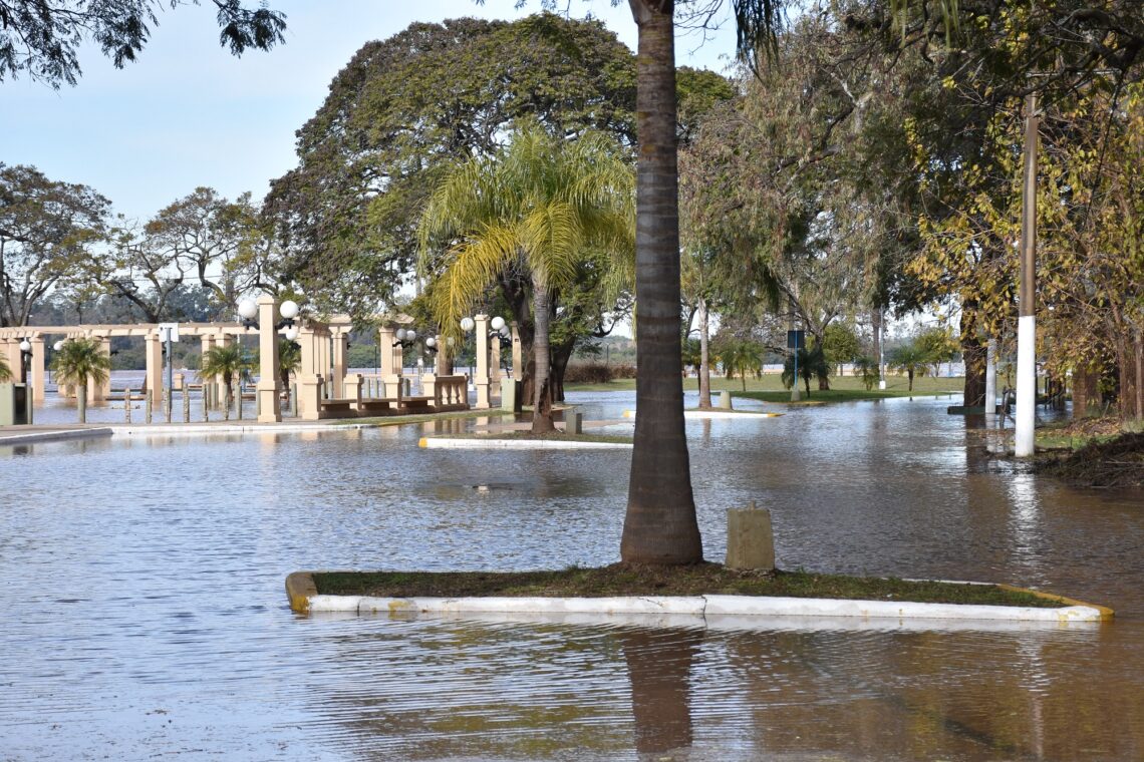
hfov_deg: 22.6
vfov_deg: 15.2
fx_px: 2860
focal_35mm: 90
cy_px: 381
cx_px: 572
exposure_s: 1/500
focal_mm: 60
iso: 220
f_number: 8
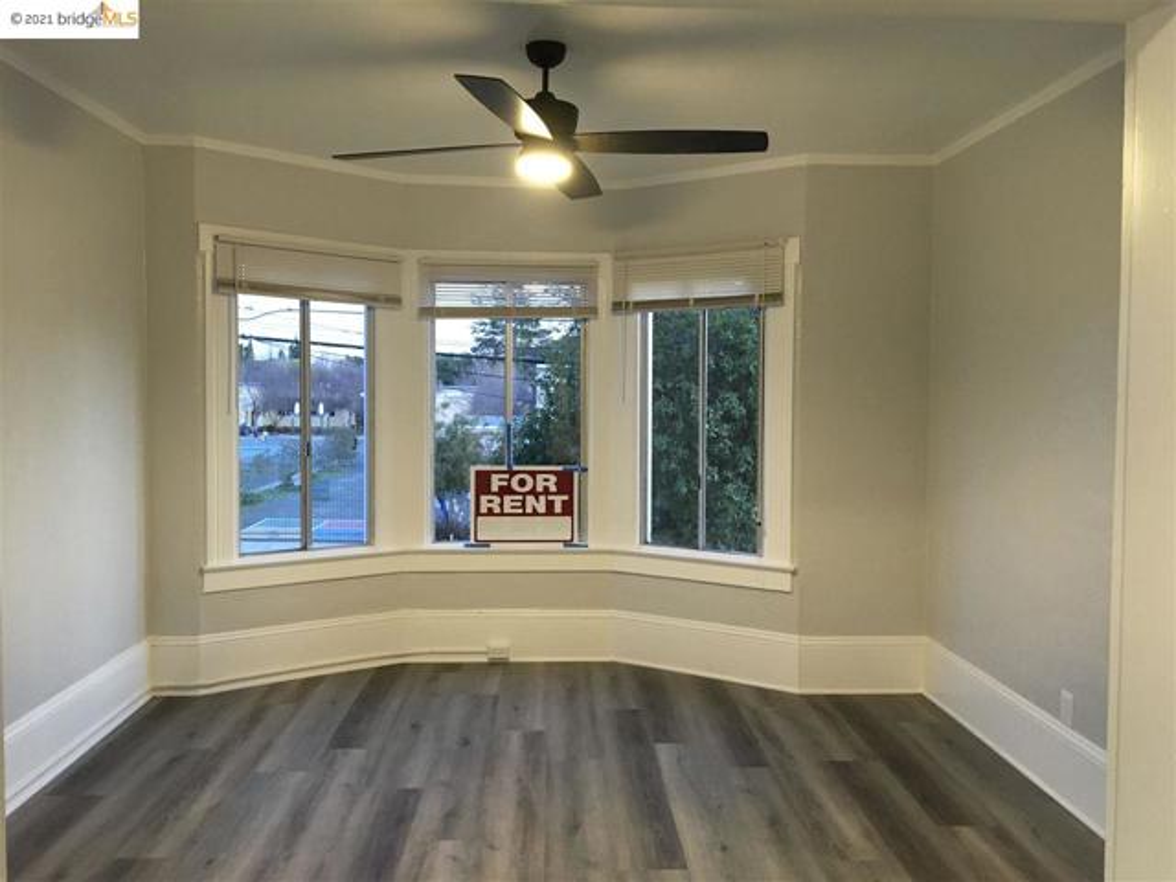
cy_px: 441
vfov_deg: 48.2
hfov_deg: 61.7
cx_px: 588
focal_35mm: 29
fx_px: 985
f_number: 2.2
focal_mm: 4.15
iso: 200
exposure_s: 1/33
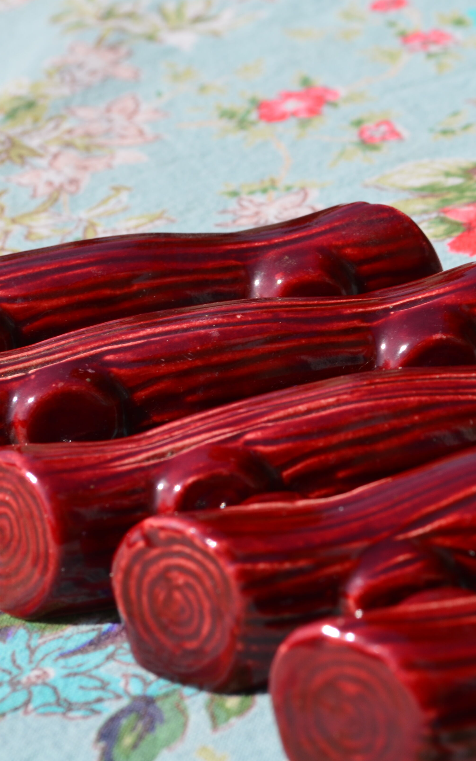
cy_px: 380
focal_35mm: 128
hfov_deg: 10.1
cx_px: 547
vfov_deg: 16.3
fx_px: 2652
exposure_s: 1/160
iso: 100
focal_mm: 55
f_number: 11
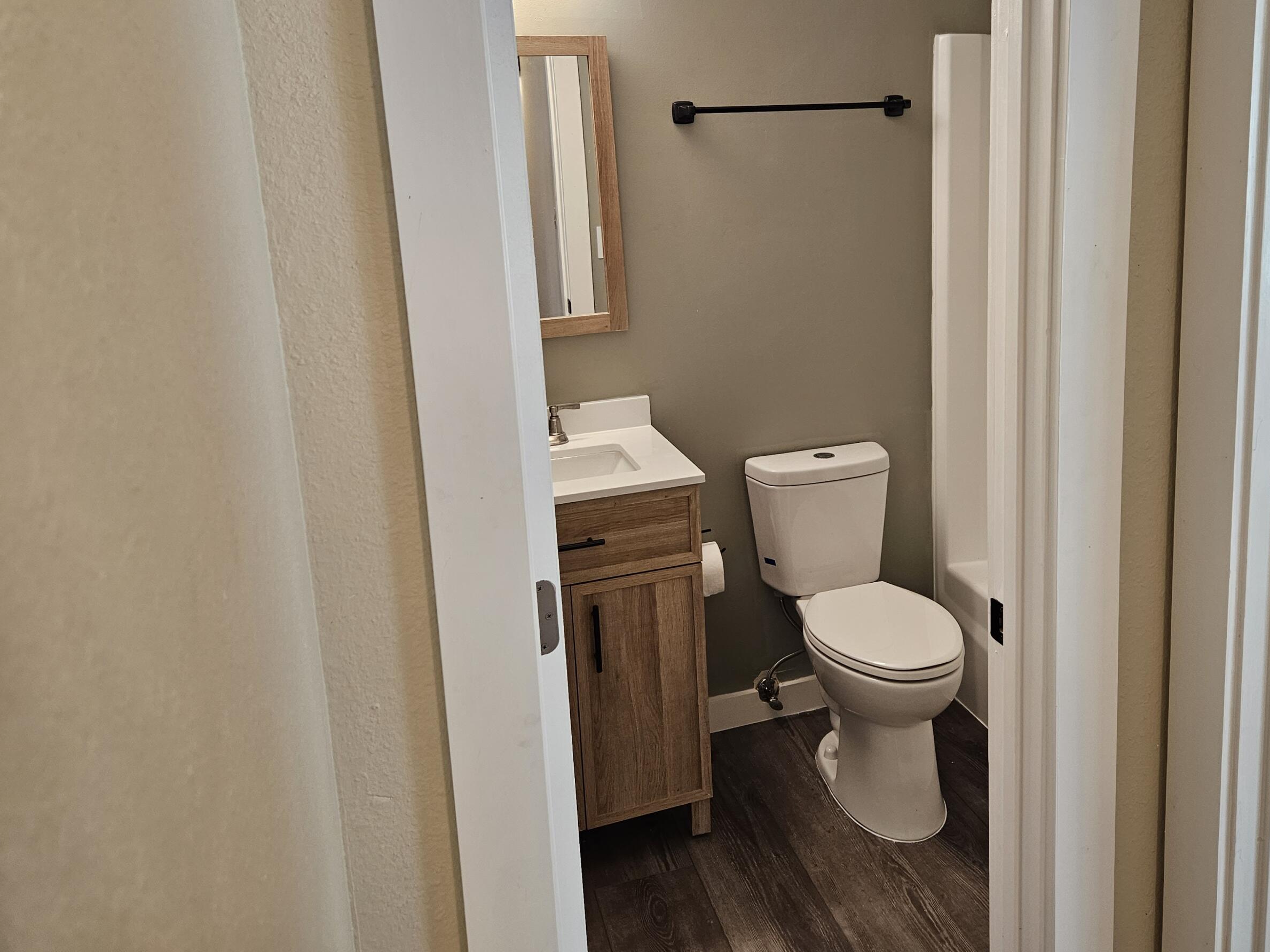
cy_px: 361
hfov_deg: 60.9
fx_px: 1064
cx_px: 793
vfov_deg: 47.8
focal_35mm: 29
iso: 320
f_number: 1.8
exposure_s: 1/120
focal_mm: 5.4
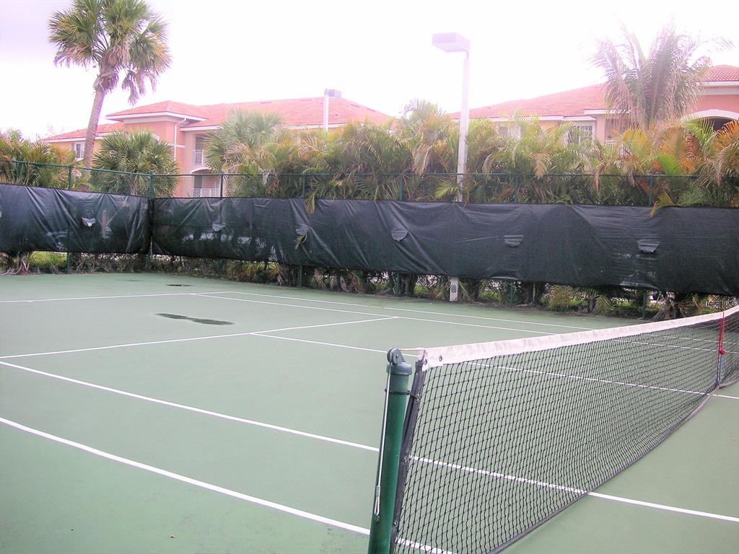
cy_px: 277
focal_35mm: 37
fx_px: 790
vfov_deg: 38.7
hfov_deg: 50.1
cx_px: 370
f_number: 2.8
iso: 50
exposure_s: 1/350
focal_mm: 6.1
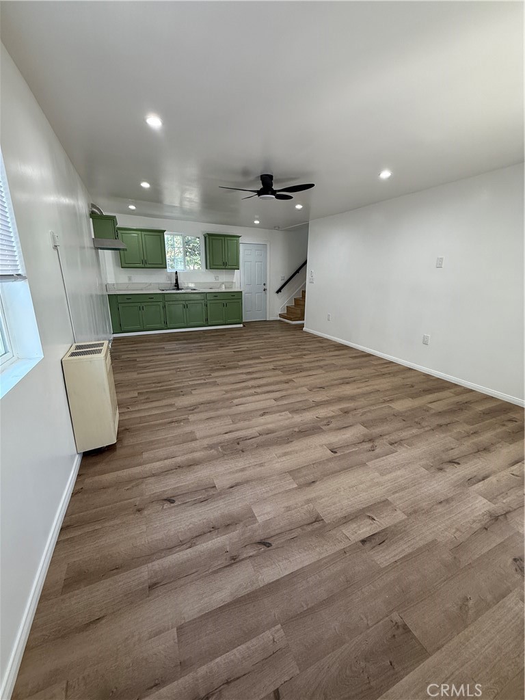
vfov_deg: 102.1
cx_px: 262
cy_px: 350
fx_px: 283
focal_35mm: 14
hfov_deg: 85.7
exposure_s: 1/120
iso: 160
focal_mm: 2.22
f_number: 2.2
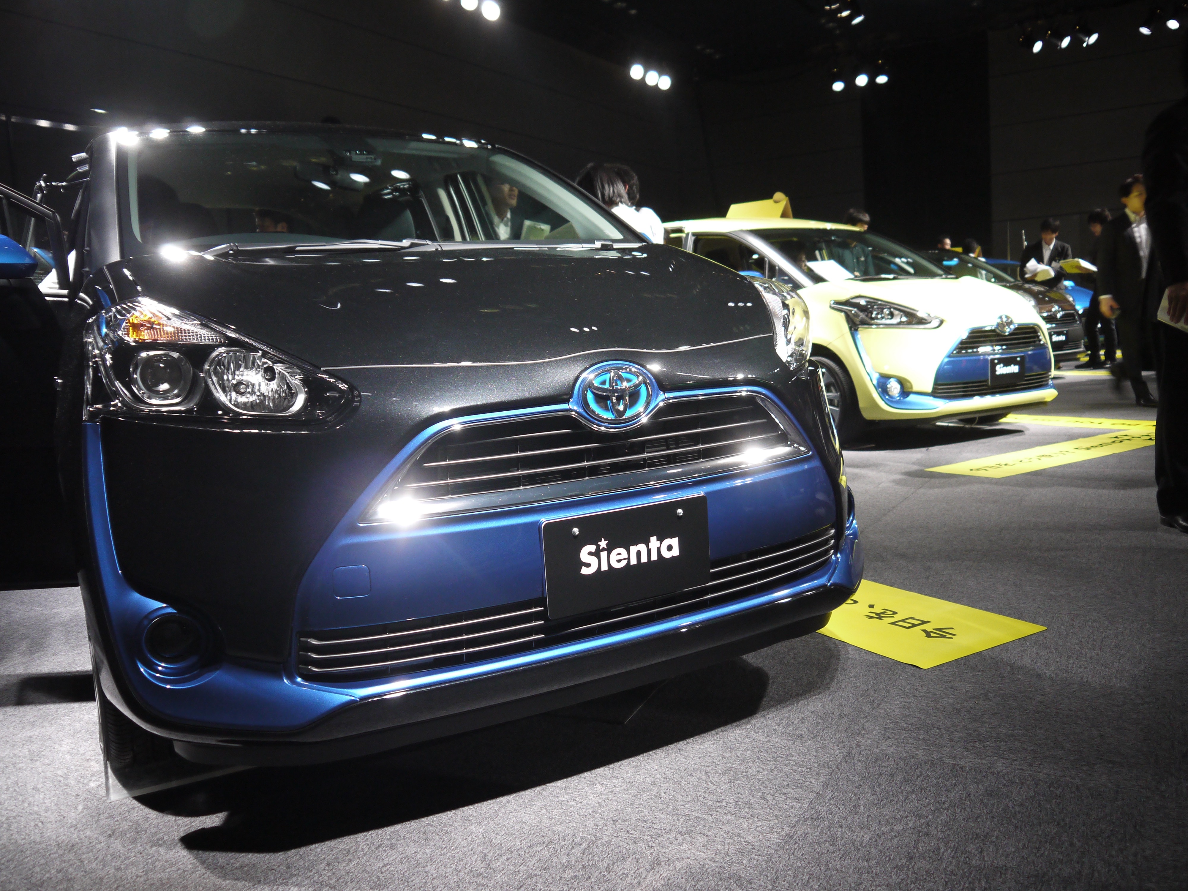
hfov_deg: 63.4
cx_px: 594
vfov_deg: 49.7
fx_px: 961
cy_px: 446
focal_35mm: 28
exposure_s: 1/20
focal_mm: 14
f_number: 3.5
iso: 400
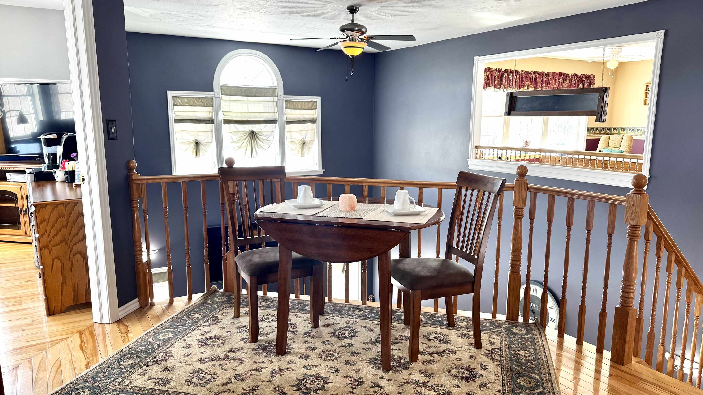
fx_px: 503
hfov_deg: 69.9
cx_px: 357
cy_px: 210
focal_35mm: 27
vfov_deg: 42.9
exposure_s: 1/120
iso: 80
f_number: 1.78
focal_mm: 6.76
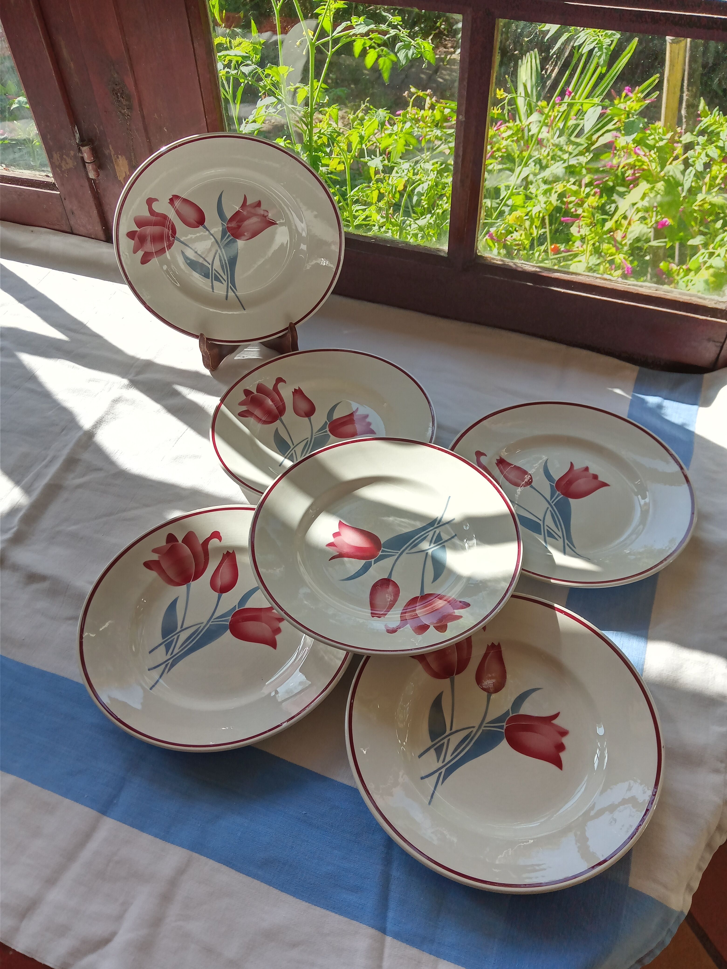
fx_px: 784
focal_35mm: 28
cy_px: 484
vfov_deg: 63.4
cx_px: 364
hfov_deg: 49.7
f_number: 1.8
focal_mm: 3.57
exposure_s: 1/1996
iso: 113
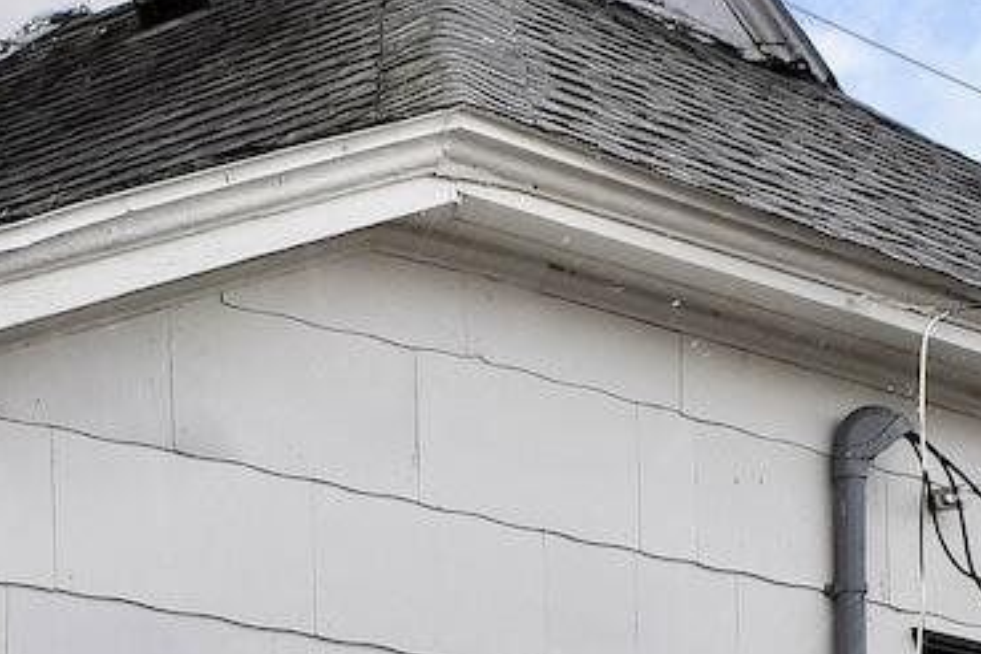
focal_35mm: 168
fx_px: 4590
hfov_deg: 12.2
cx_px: 380
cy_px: 1058
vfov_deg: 8.0
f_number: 9
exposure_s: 1/100
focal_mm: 23
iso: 400
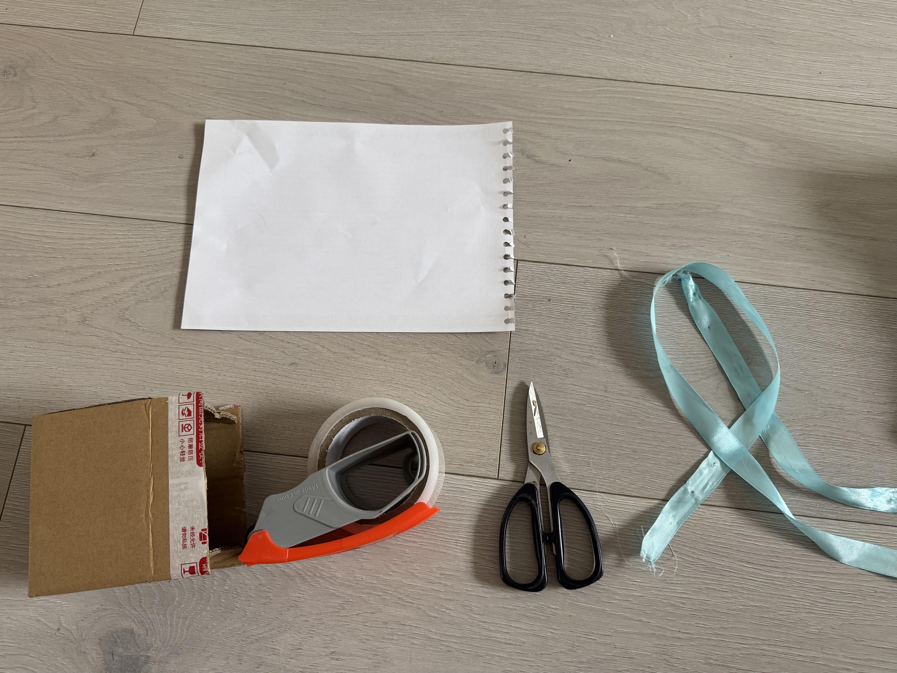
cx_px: 448
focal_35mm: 24
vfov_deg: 56.8
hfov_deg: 71.6
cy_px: 336
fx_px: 622
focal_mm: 6.76
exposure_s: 1/60
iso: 200
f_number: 1.78
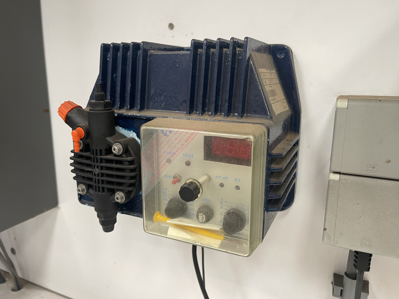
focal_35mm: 26
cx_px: 200
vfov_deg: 53.1
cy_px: 150
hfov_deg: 67.3
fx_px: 300
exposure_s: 1/60
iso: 160
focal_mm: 5.1
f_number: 1.6
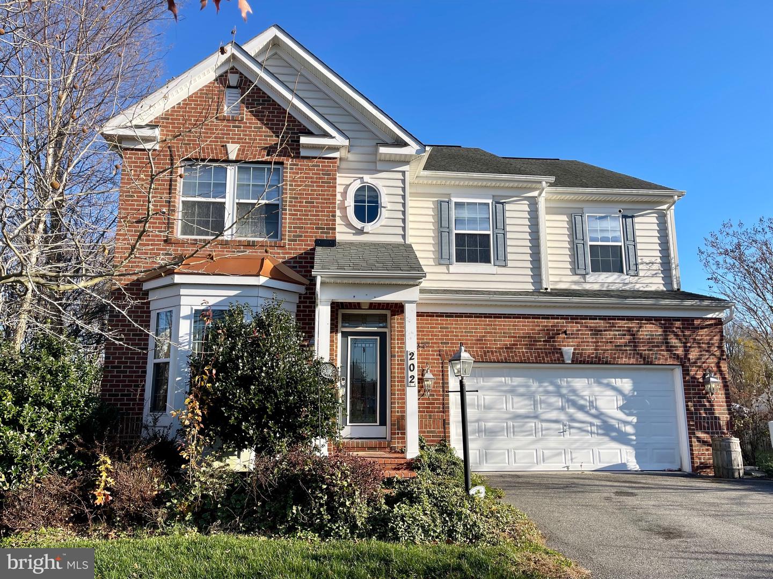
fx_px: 581
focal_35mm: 26
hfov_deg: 67.3
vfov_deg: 53.1
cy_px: 290
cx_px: 386
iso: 32
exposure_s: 1/2288
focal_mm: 5.1
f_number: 1.6
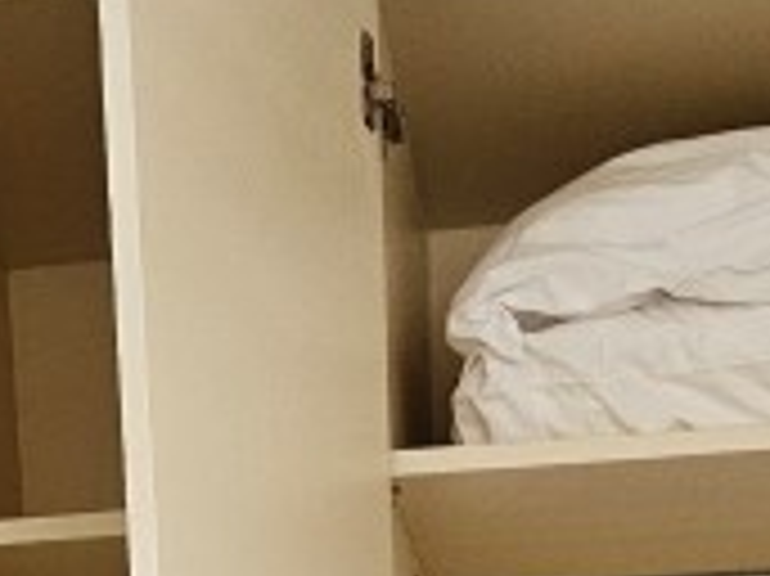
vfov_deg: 13.6
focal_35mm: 78
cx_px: 374
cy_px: 1382
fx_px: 1734
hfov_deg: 25.0
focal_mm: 2.2
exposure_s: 1/50
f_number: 2.2
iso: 400
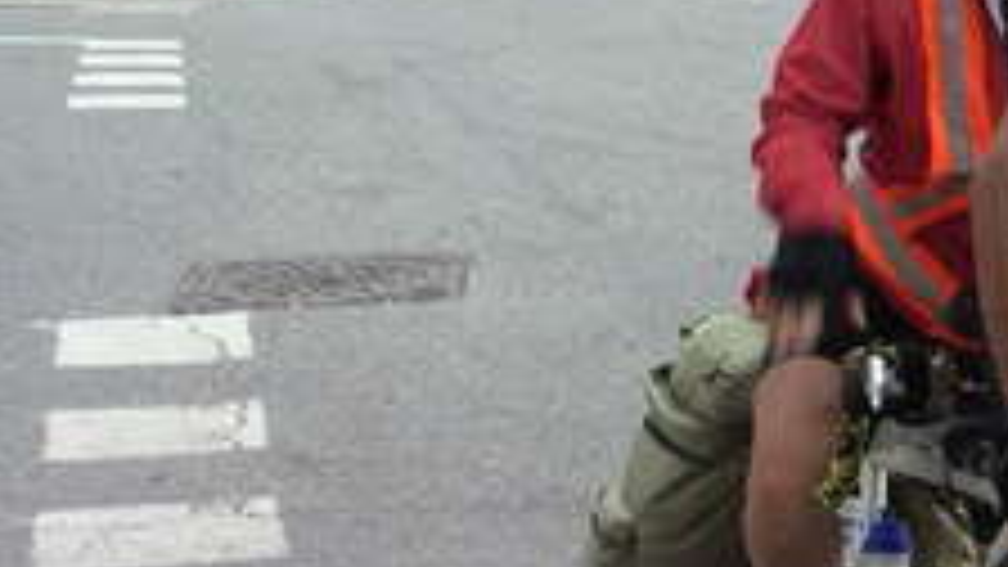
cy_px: 338
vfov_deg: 10.9
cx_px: 1094
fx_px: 2967
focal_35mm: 111
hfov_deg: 18.6
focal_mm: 6
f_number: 2.8
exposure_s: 1/50
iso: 70
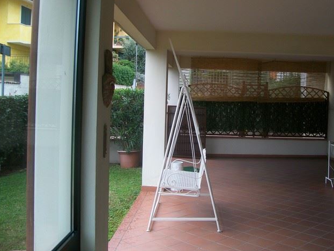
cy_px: 112
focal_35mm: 40
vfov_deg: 36.0
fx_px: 386
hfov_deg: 46.7
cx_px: 188
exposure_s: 1/80
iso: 64
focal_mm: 6.1
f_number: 2.7
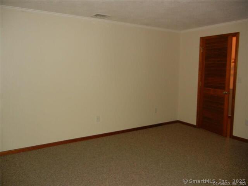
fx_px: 215
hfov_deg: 60.0
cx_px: 124
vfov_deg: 46.8
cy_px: 93
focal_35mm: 30
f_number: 3.5
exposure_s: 1/30
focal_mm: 5.4
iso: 269
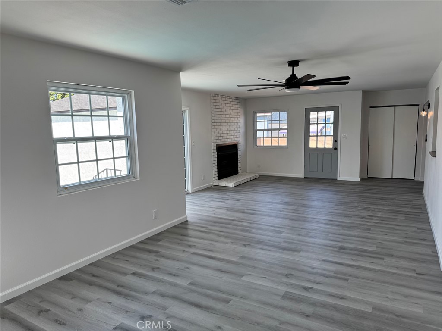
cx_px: 221
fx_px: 306
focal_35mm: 24
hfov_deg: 71.6
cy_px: 166
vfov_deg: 56.8
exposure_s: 1/368
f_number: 1.78
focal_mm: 6.76
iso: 80
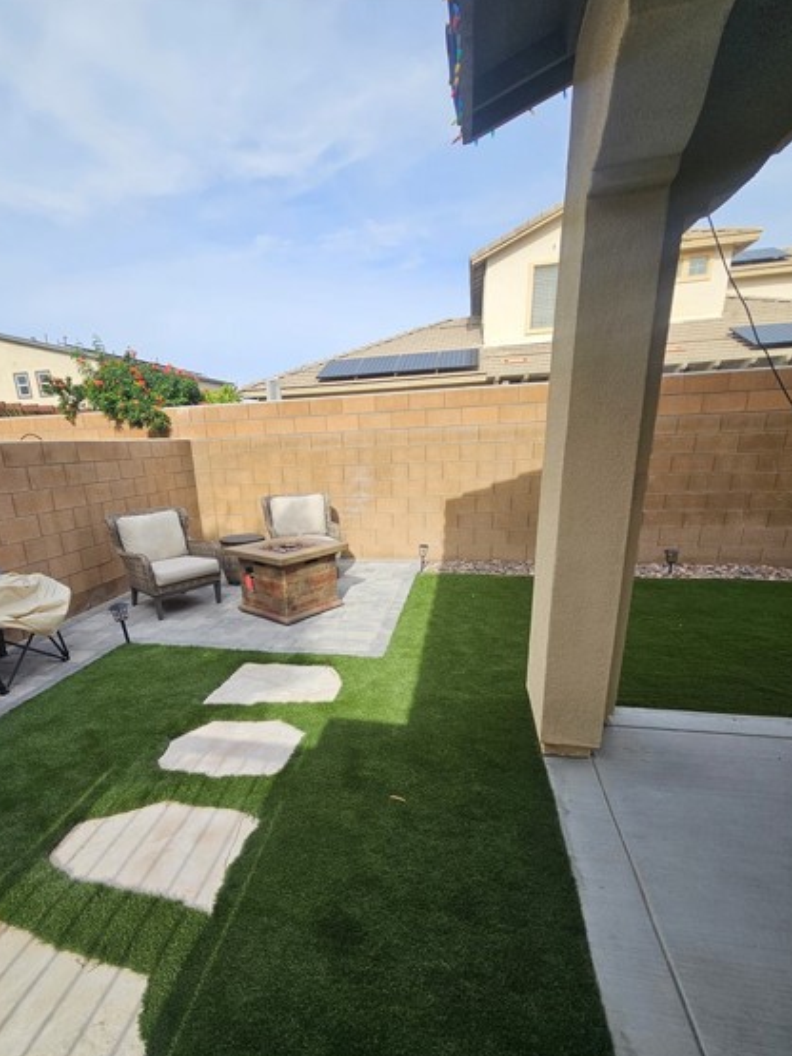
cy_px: 597
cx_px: 348
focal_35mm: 15
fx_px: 458
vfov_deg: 97.6
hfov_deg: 81.4
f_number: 2.2
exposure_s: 1/1488
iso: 50
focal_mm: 2.2
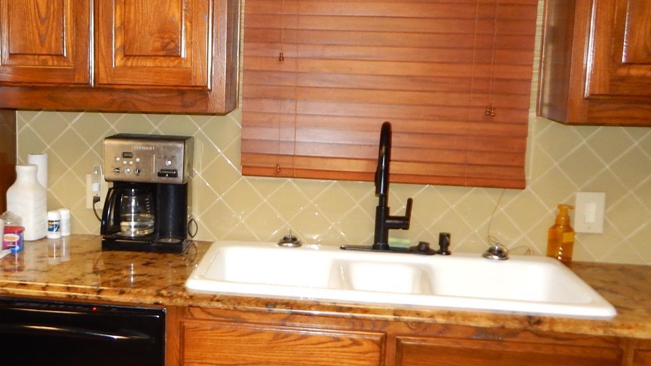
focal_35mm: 43
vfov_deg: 27.7
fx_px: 742
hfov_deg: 46.3
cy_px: 196
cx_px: 196
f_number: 3
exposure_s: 1/30
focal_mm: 4
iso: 200
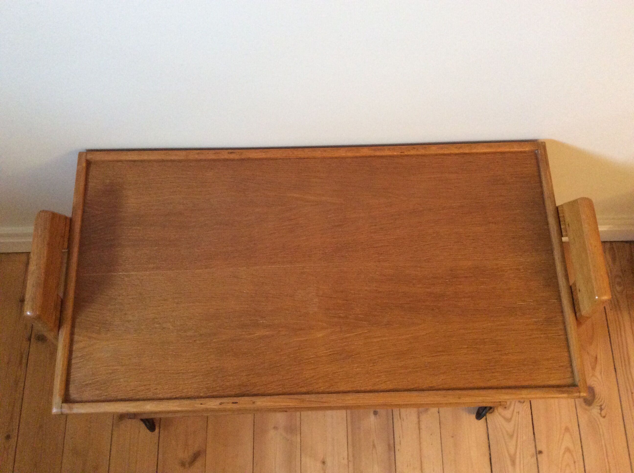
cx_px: 317
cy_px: 236
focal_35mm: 32
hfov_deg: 56.9
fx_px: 585
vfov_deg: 44.1
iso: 250
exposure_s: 1/20
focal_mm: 3.3
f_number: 2.4
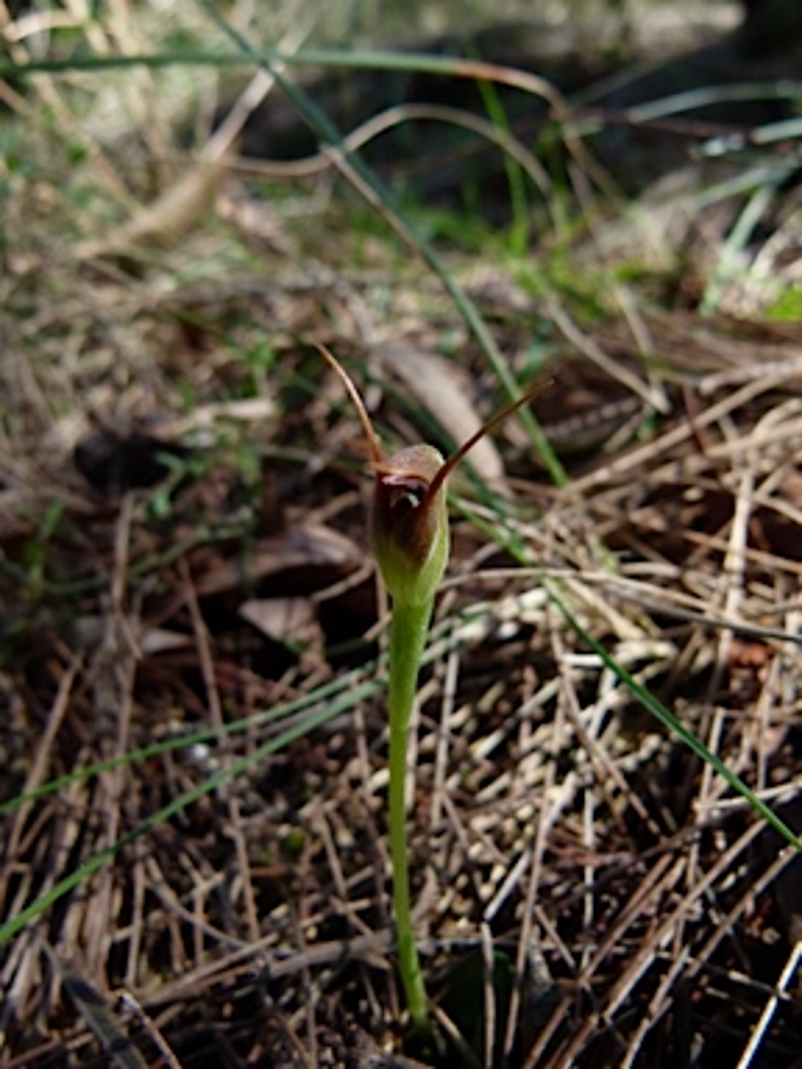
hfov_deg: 54.9
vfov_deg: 69.4
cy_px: 534
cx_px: 401
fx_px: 772
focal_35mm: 25
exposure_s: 1/100
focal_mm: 4.5
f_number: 3.2
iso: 100
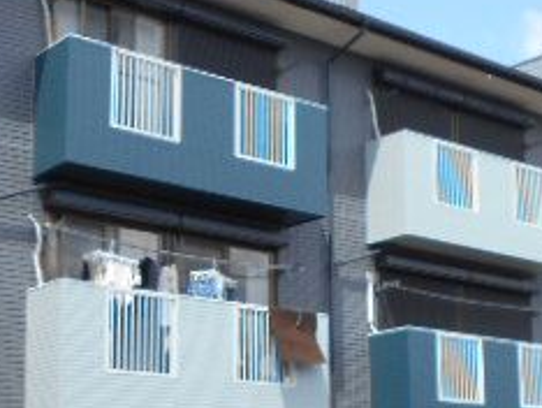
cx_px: 296
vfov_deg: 20.5
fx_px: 1113
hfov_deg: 27.4
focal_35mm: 71
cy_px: 338
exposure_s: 1/640
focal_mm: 4.6
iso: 80
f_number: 3.2
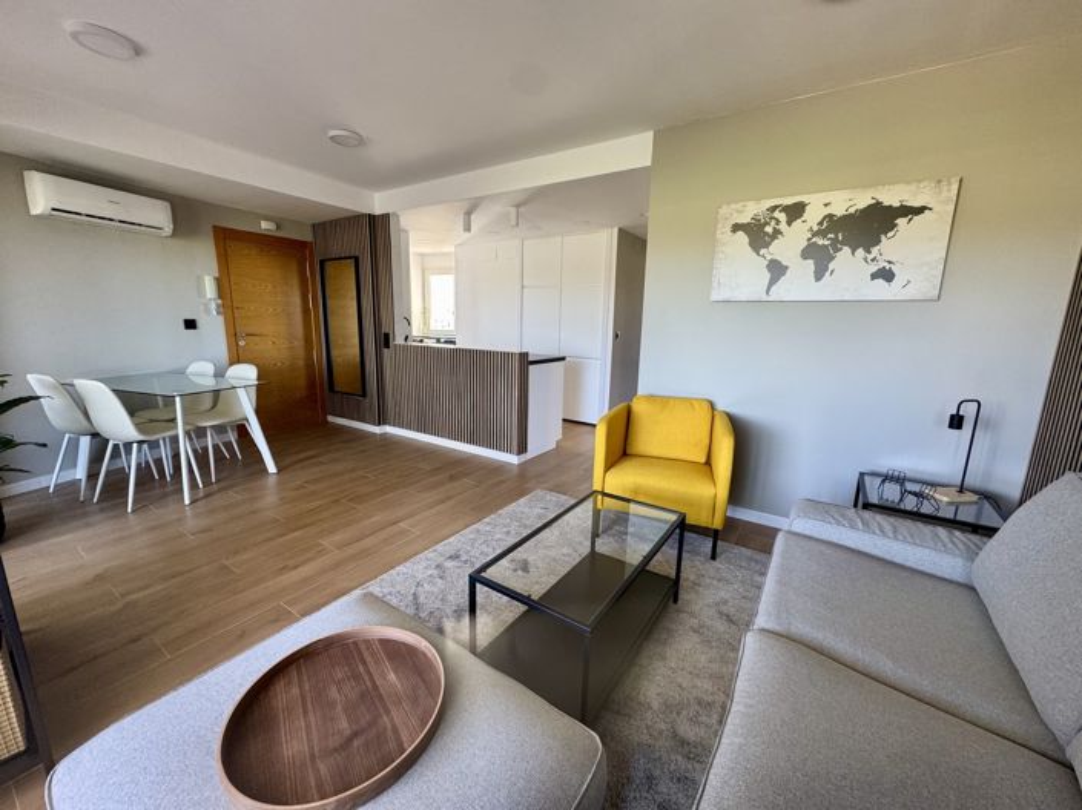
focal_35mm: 14
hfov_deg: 102.1
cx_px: 541
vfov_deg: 85.6
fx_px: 437
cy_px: 405
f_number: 2.2
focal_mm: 2.22
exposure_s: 1/99
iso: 160
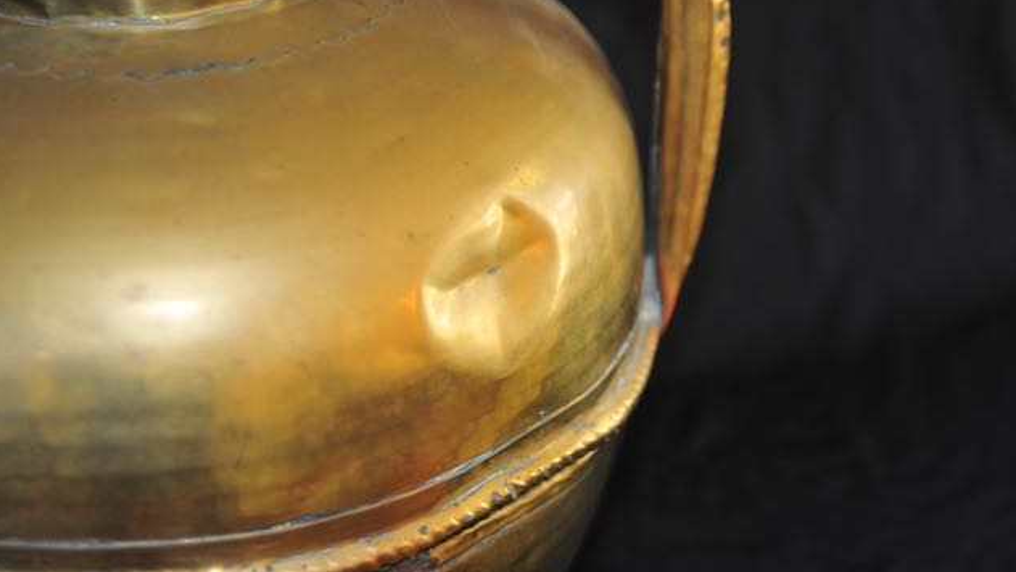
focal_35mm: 70
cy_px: 309
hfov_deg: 30.2
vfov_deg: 17.2
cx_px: 507
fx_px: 1886
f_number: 2.8
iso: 400
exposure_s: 1/50
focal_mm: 44
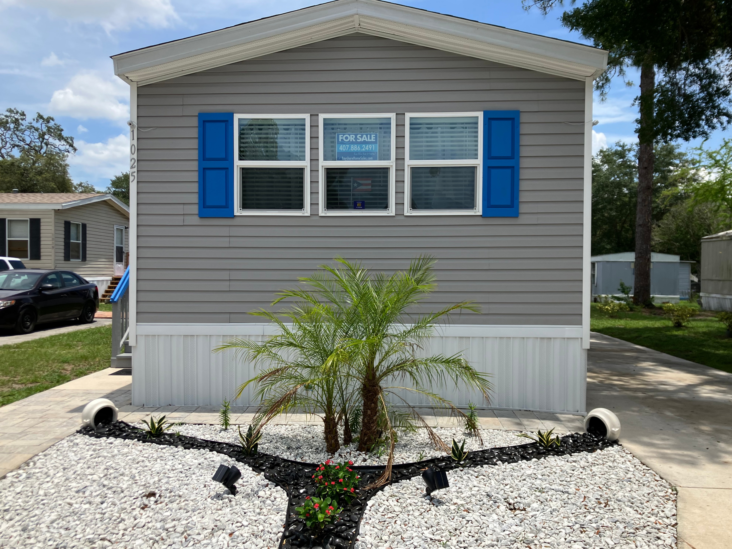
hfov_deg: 63.4
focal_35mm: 28
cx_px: 366
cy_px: 274
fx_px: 592
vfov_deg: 49.7
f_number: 1.8
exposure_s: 1/2558
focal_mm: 3.99
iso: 32
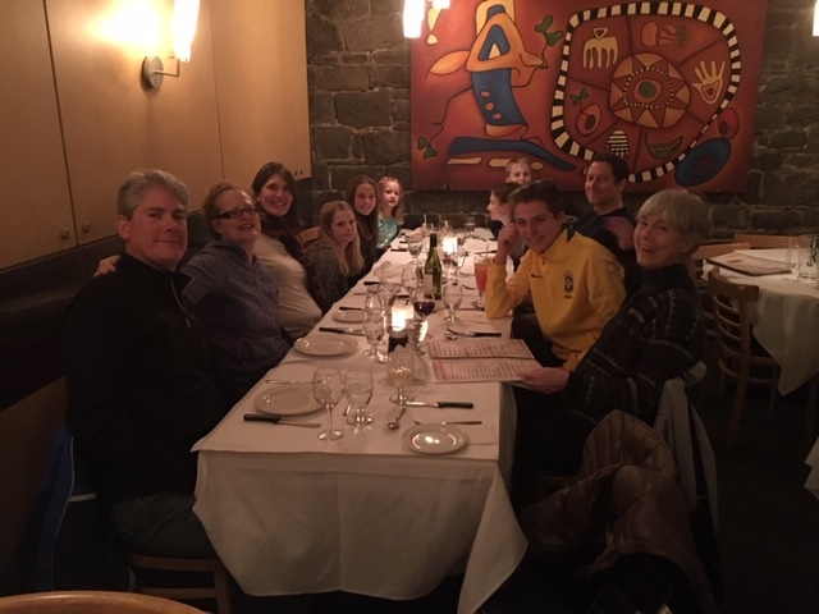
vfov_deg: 48.2
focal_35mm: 29
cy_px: 307
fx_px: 686
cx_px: 410
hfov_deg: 61.7
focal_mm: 4.15
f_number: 2.2
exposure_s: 1/4
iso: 200
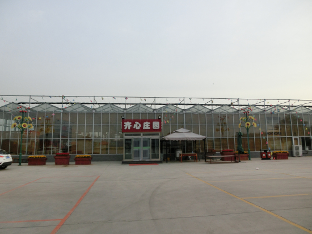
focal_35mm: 24
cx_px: 156
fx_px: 216
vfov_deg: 56.8
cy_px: 117
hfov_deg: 71.6
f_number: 3
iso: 80
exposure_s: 1/800
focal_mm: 4.24
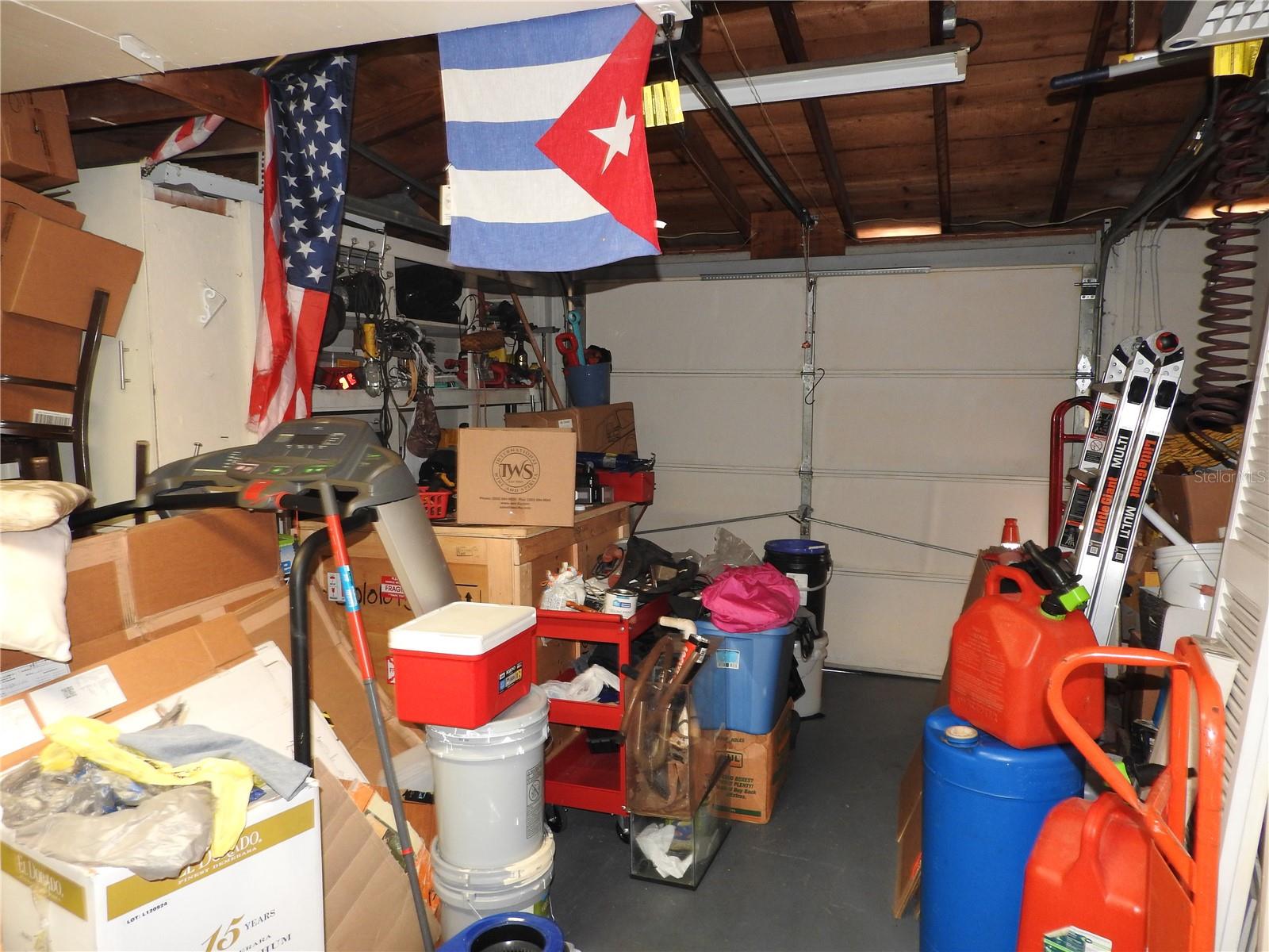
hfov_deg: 71.6
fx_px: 880
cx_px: 634
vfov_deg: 56.8
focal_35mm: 24
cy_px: 476
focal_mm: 4.3
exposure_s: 1/30
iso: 200
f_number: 3.3
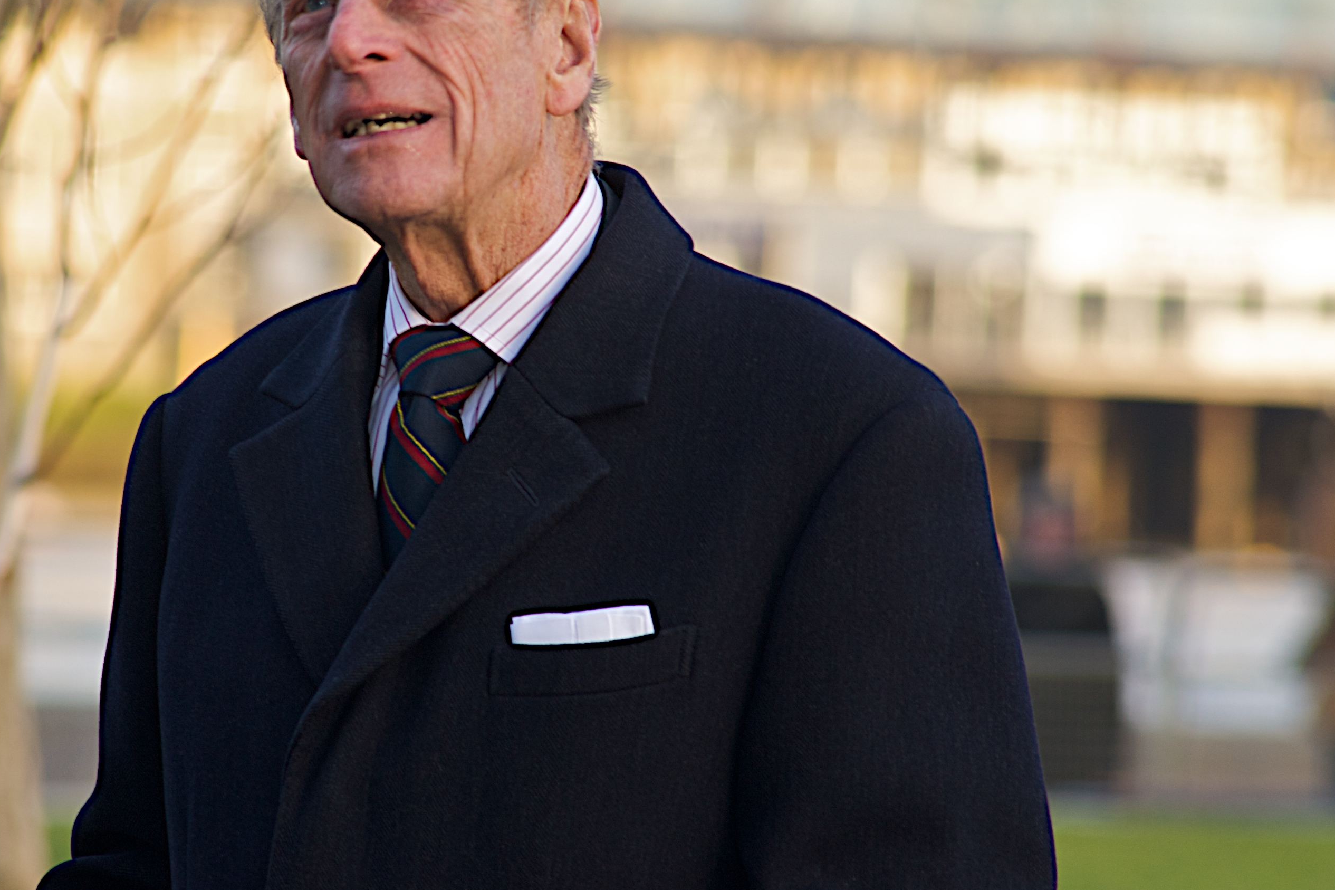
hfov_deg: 4.1
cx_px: 457
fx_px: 18687
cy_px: 378
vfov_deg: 2.7
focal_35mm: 504
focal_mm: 300
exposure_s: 1/60
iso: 200
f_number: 8
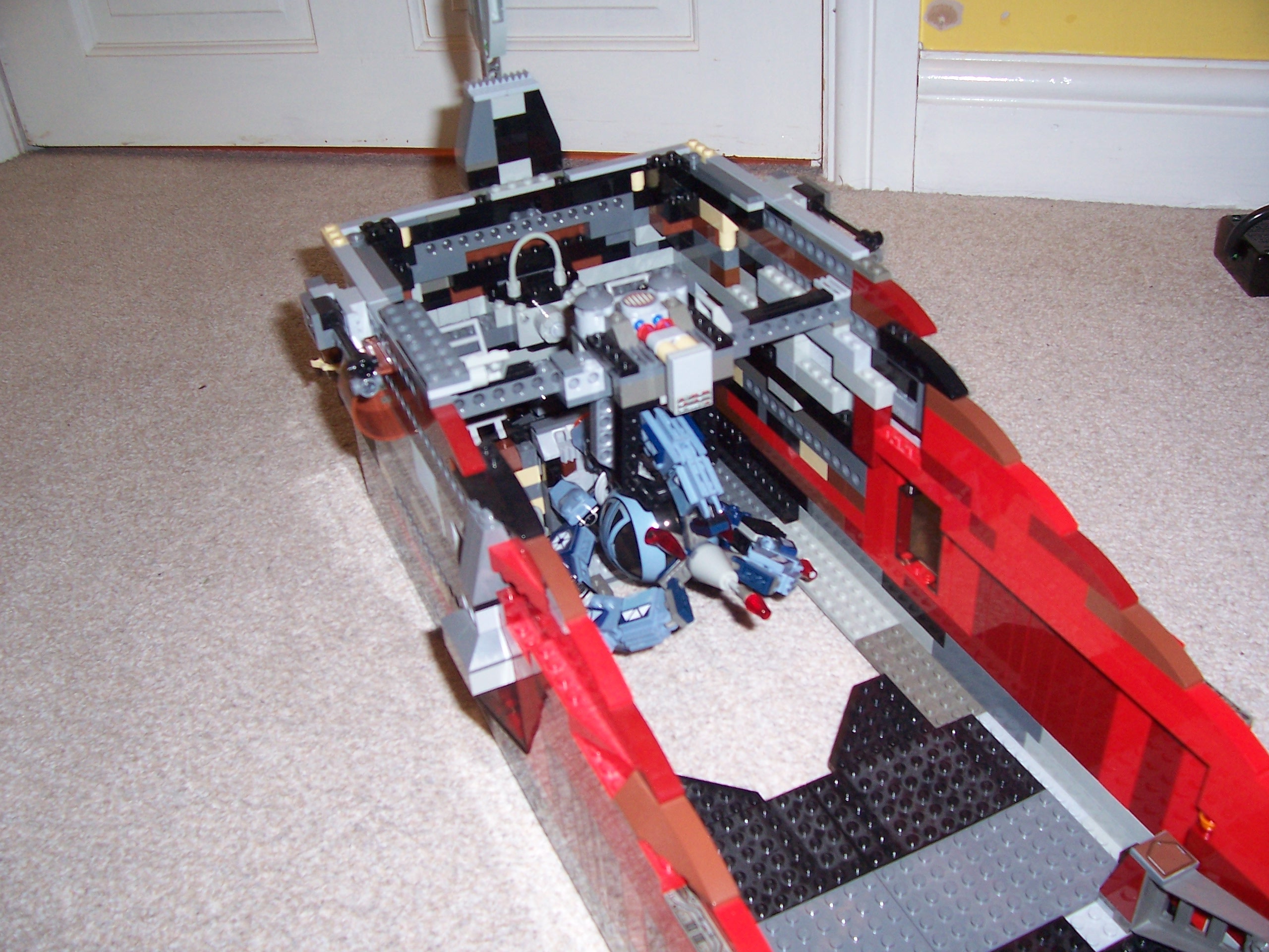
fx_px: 1246
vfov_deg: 41.8
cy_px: 476
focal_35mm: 34
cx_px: 634
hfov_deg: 54.0
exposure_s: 1/20
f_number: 2.7
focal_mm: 5.6
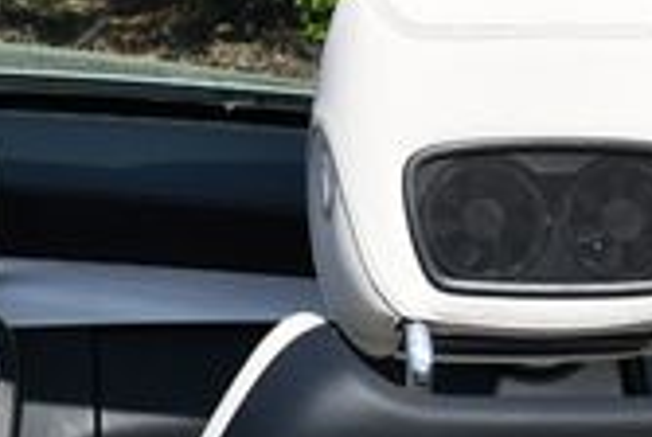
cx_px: -141
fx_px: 3883
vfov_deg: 6.4
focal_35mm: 214
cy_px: 254
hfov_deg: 9.5
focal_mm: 28
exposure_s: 1/250
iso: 100
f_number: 8
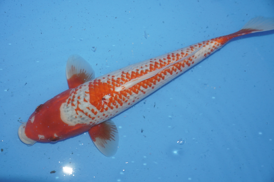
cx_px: 137
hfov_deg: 36.0
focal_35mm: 56
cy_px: 91
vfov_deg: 24.4
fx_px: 422
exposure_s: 1/160
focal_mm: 37
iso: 800
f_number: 4.5
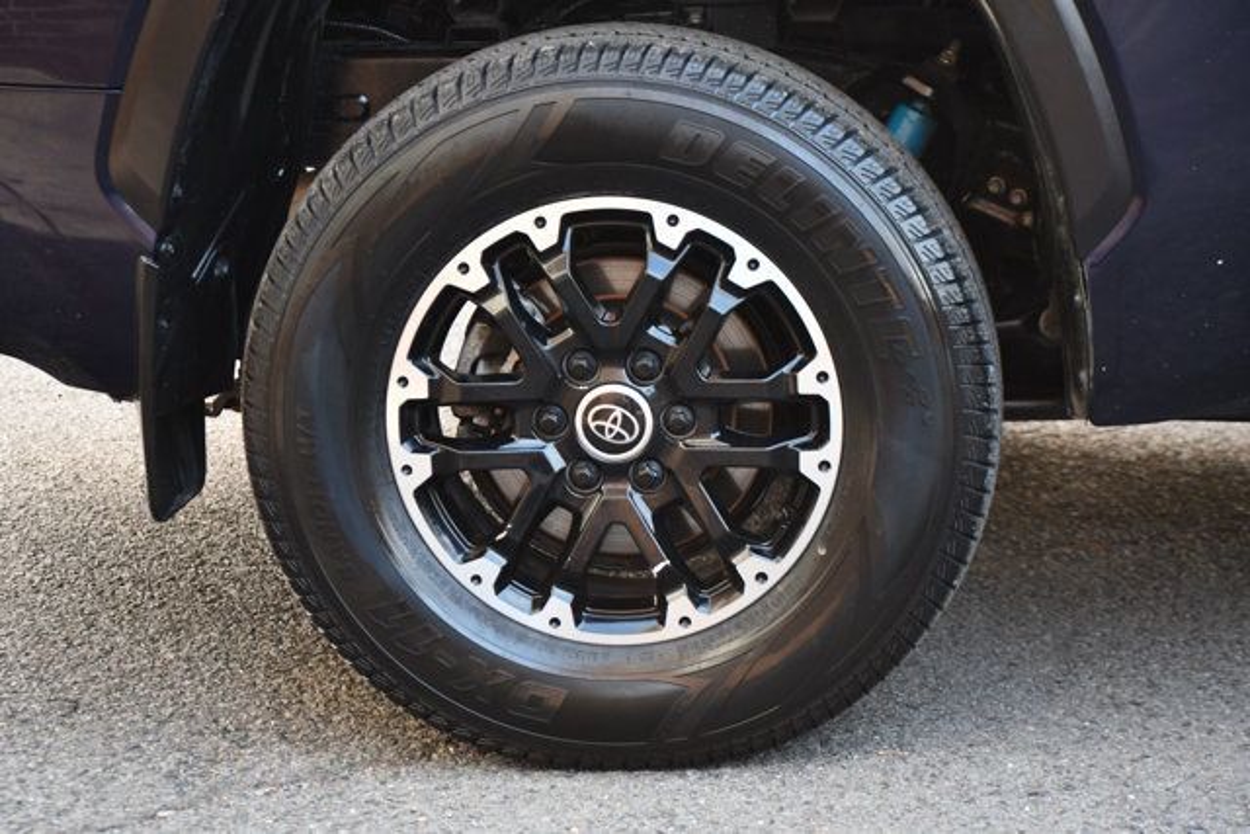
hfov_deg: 19.5
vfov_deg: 13.0
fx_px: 3646
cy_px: 417
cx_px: 625
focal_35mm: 105
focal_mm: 70
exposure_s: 1/125
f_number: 4.5
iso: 1400
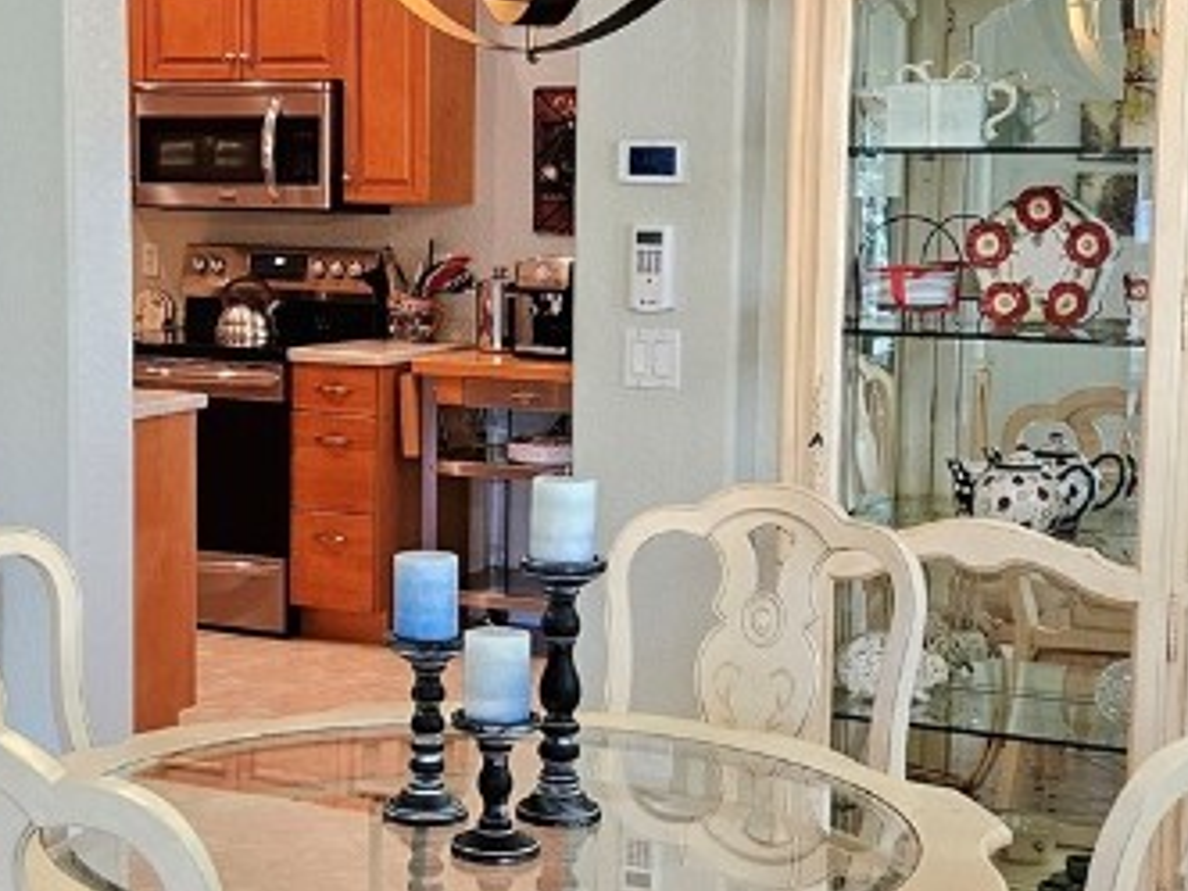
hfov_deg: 27.3
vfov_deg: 20.7
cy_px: 437
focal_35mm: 71
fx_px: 2437
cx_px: 404
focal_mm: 5.4
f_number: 1.8
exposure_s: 1/120
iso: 400
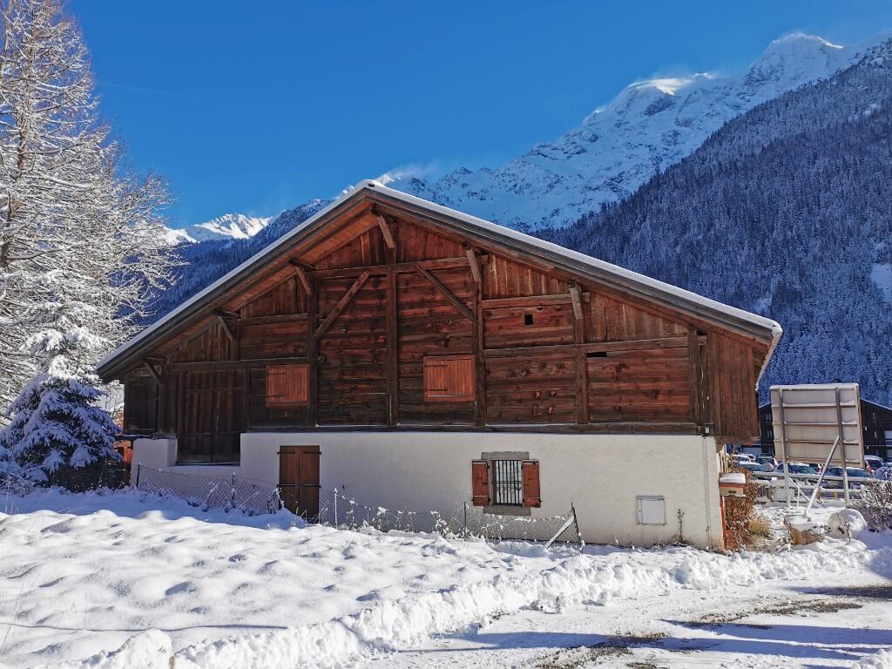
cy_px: 334
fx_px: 696
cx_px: 446
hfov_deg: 65.3
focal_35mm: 27
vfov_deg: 51.4
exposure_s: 1/4566
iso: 50
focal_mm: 5.58
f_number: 1.8
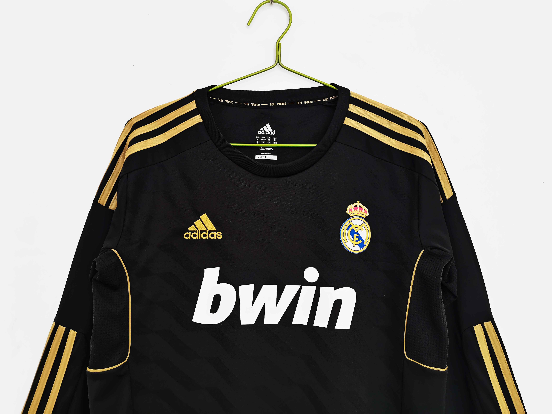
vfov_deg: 53.1
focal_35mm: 26
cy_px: 207
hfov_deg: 67.3
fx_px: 415
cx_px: 276
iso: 250
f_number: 1.8
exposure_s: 1/50
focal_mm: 5.58
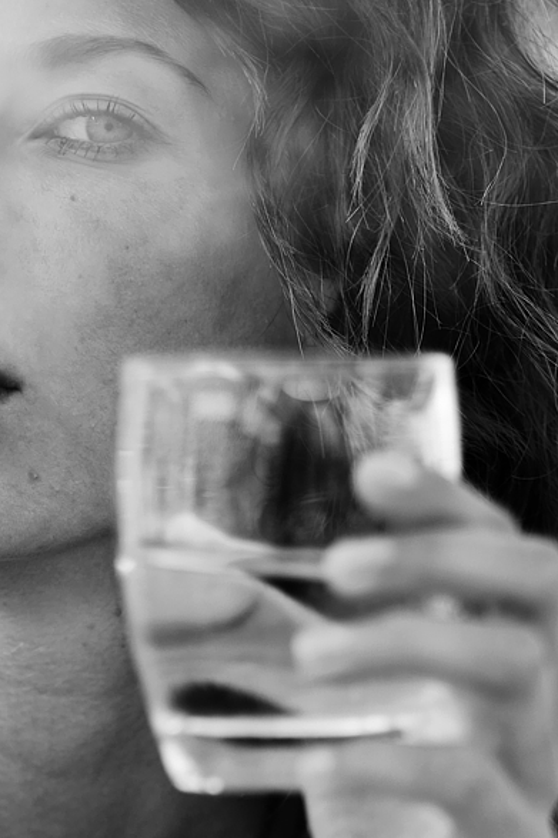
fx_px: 5327
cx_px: -21
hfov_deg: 6.0
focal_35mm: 229
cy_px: 842
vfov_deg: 8.9
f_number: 1.4
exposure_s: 1/1900
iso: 160
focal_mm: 56
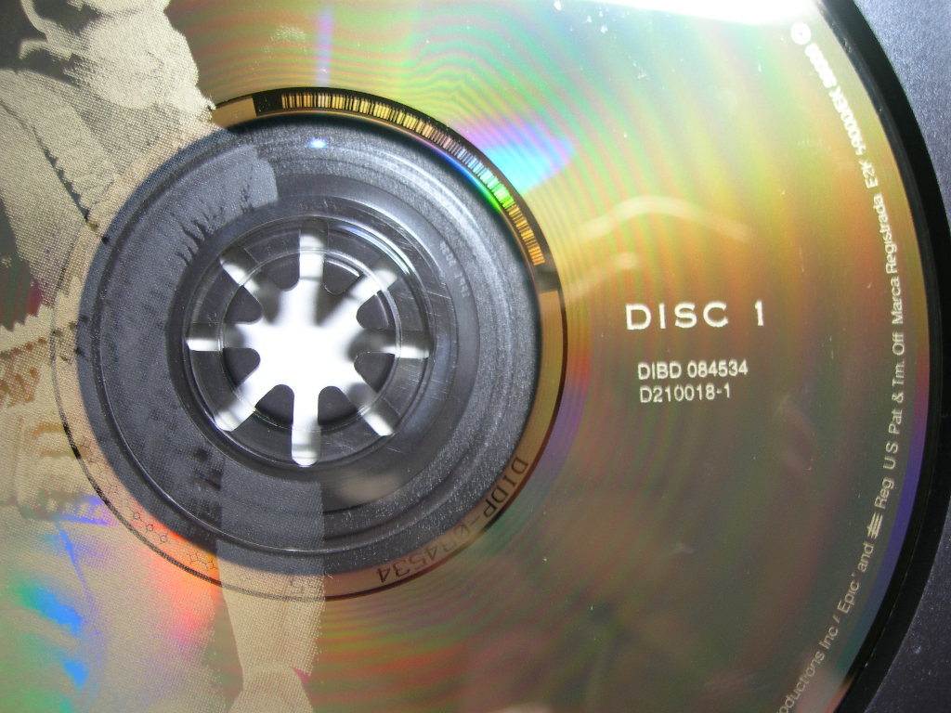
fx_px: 1044
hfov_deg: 49.0
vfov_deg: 37.7
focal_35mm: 38
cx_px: 476
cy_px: 356
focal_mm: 7.8
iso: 50
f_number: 2.8
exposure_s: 1/8
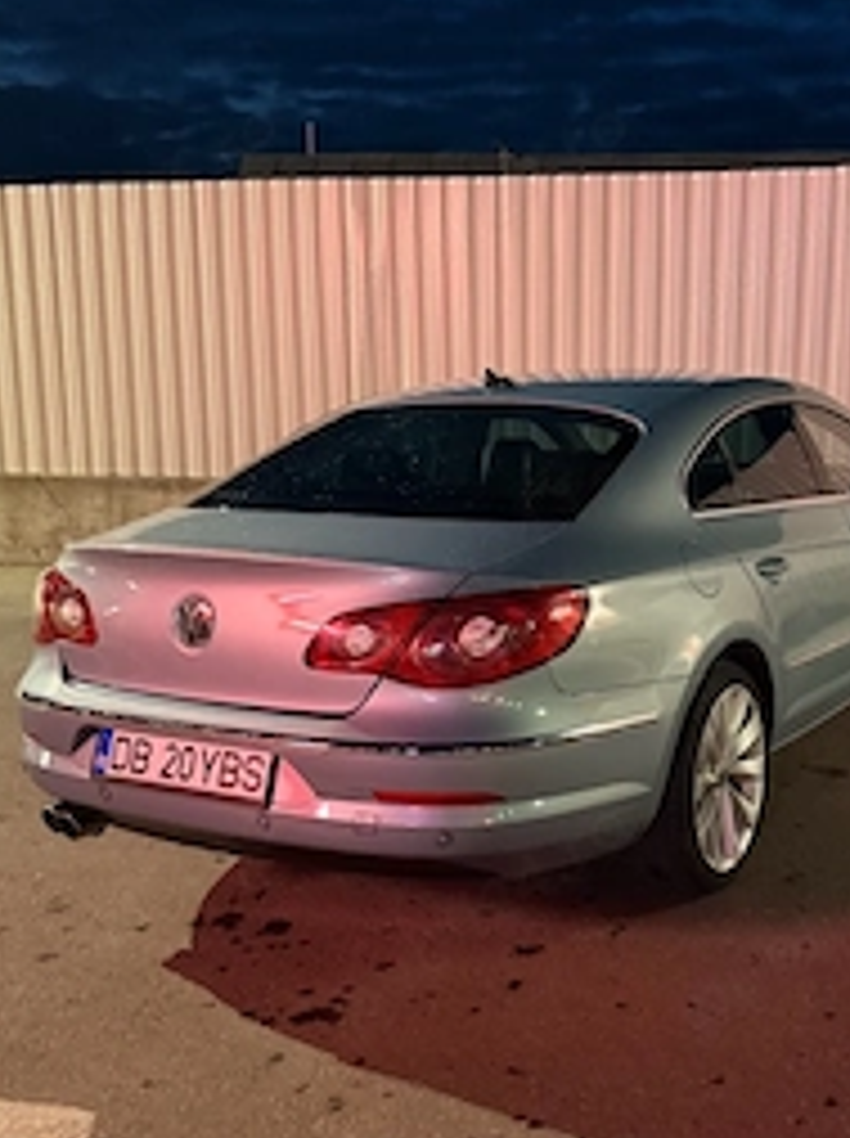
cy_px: 621
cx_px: 571
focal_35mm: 38
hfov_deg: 37.2
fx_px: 1247
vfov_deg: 49.0
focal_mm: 6.76
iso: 800
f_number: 1.78
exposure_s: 1/25
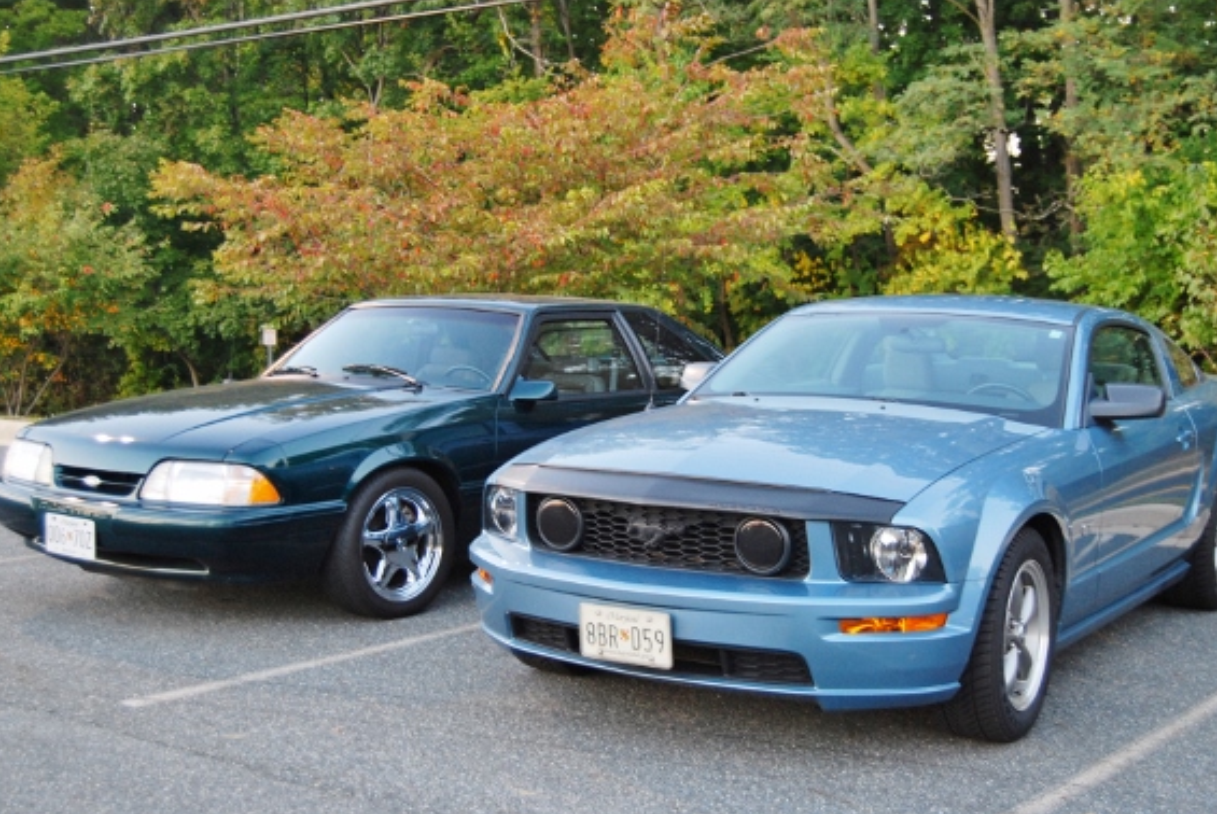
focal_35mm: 51
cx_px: 631
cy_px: 385
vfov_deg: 26.5
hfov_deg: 38.8
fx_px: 1726
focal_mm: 30
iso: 450
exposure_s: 1/30
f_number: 4.2
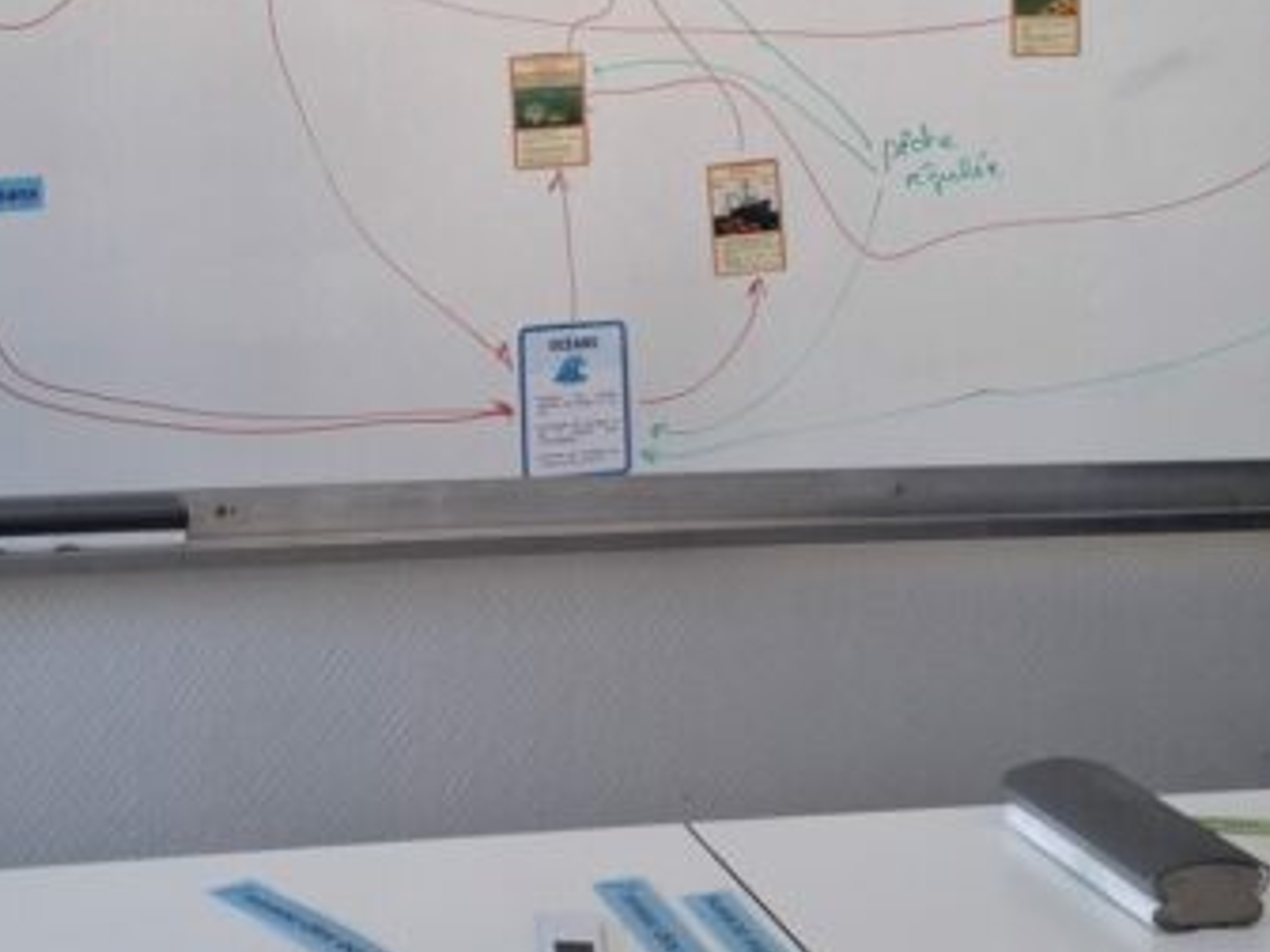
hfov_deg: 27.7
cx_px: 472
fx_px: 2568
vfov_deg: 20.3
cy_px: -15
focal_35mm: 70
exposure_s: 1/100
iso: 160
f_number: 1.8
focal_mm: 5.54
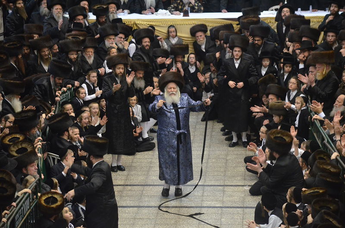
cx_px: 172
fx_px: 1722
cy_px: 114
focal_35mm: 180
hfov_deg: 11.4
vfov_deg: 7.6
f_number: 4.8
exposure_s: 1/100
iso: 3200
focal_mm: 120
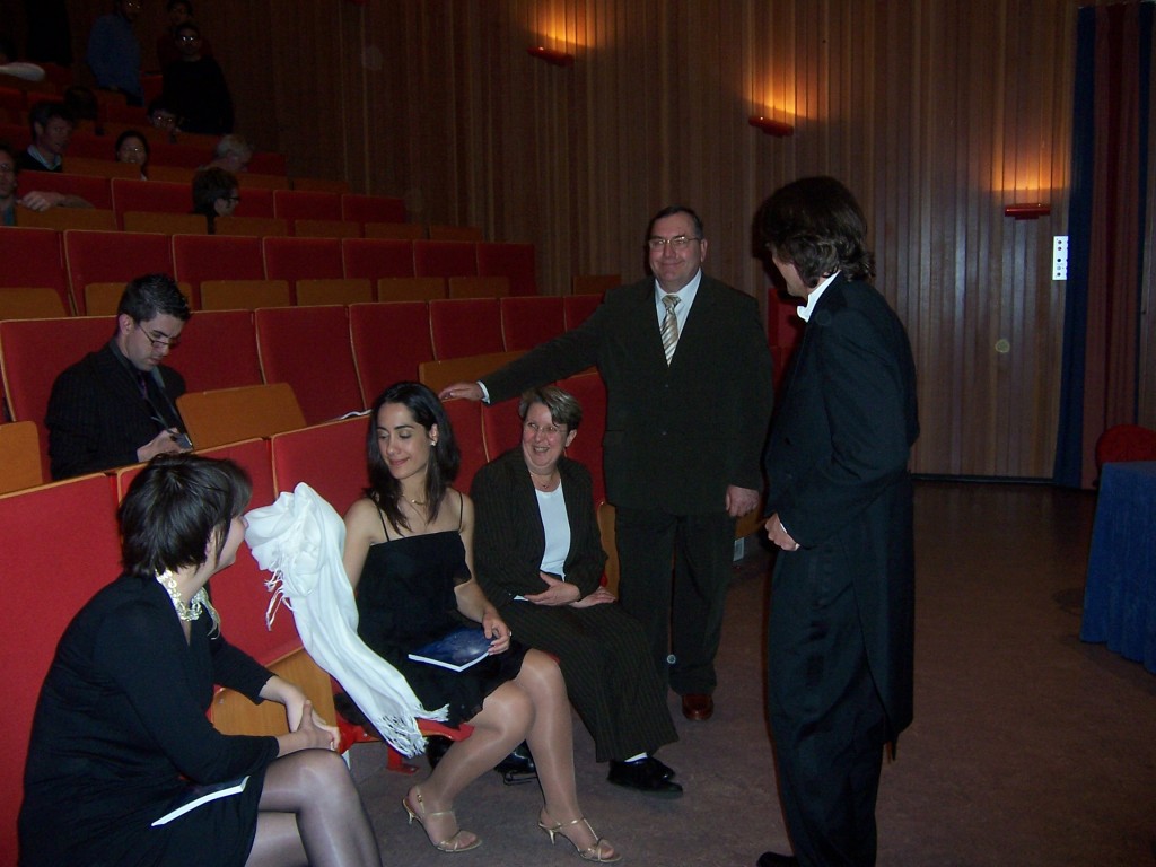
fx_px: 1102
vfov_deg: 42.9
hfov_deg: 55.4
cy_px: 434
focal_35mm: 33
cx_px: 578
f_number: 2.8
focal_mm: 5.5
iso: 140
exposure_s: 1/60
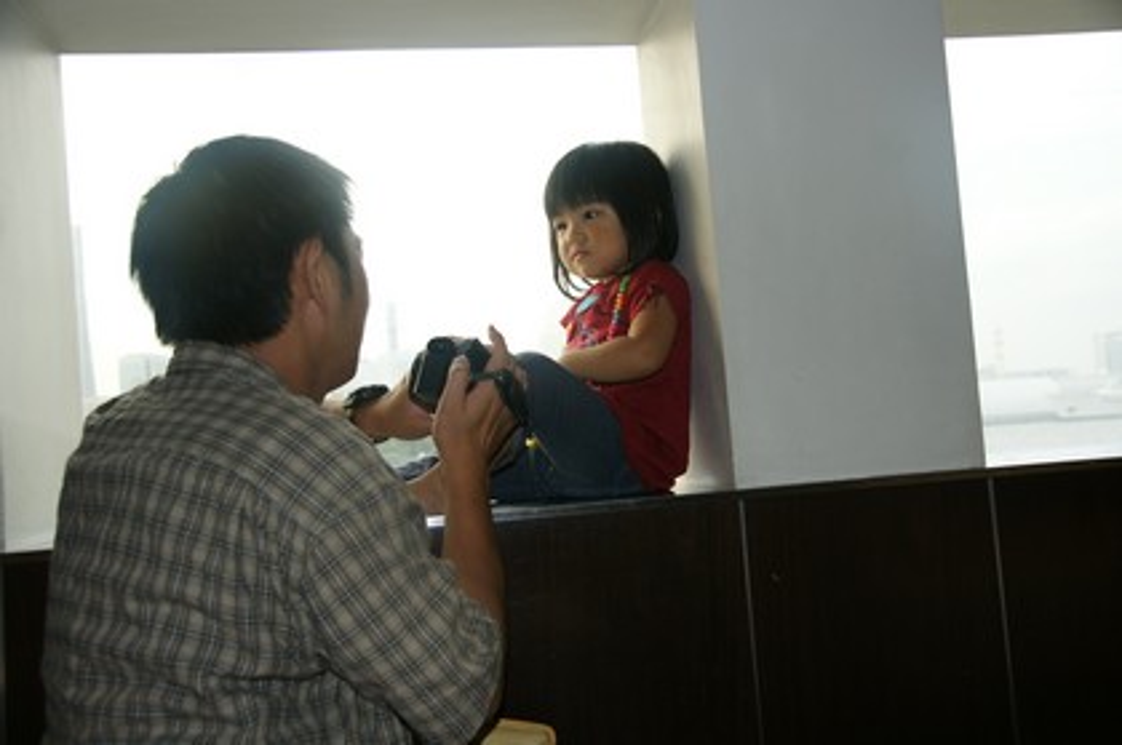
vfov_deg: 39.9
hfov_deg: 57.3
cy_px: 372
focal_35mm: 33
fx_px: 1027
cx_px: 561
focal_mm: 22
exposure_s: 1/160
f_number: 4.5
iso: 250
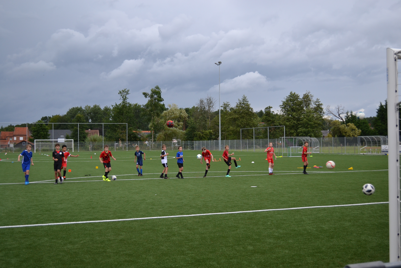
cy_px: 134
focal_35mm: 44
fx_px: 485
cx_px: 200
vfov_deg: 30.8
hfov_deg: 45.0
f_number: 4.5
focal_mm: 29
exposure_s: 1/640
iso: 400
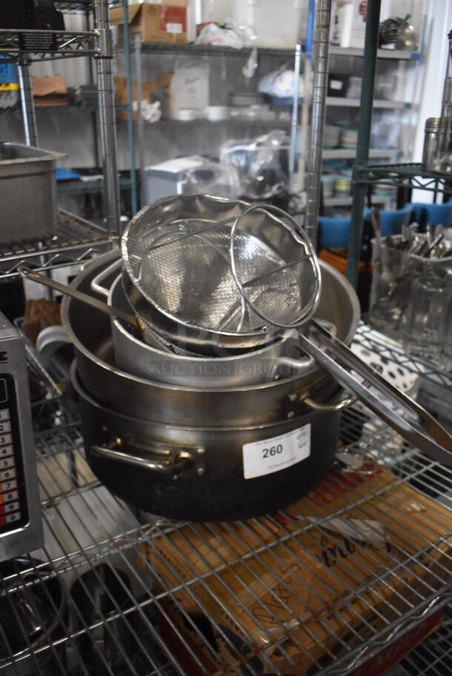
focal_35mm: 30
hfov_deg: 43.7
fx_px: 564
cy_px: 338
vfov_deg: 61.9
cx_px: 226
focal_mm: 20
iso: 4000
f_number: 3.8
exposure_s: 1/125
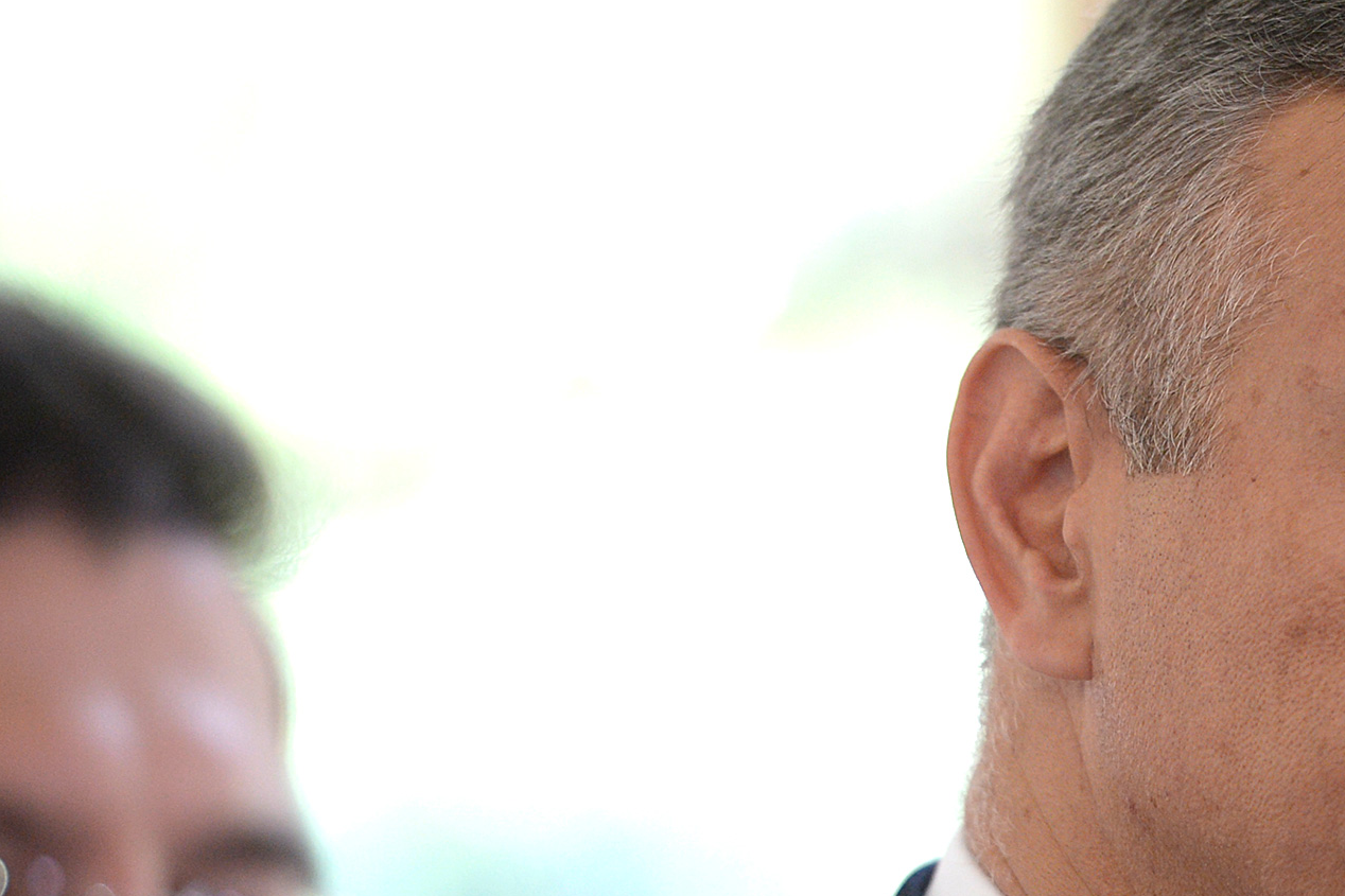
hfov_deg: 4.4
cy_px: 739
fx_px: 17668
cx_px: 1310
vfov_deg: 2.9
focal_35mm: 473
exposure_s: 1/500
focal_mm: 200
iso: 1600
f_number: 2.8
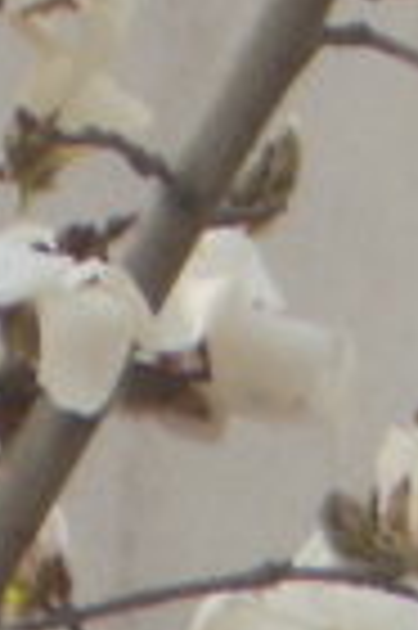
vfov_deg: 1.1
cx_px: 611
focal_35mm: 1902
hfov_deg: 0.7
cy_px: -1377
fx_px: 33206
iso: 125
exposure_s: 1/250
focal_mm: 45
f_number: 5.8
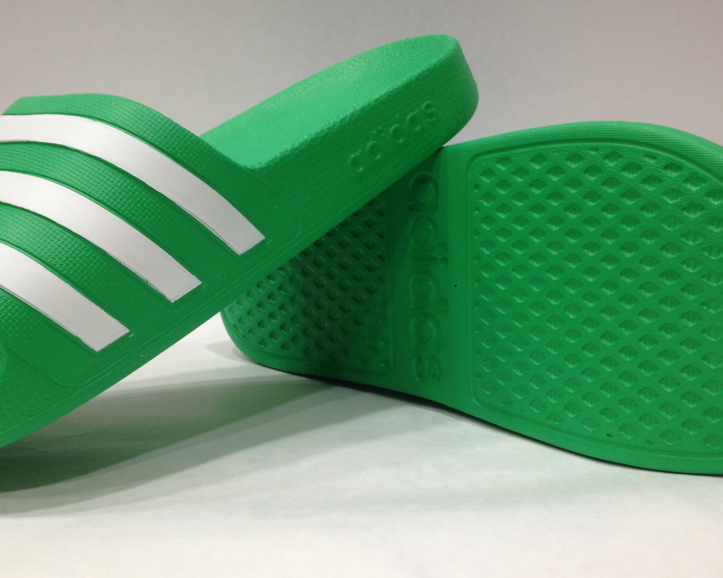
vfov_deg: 28.6
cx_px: 345
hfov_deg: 35.4
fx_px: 1134
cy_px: 299
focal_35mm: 53
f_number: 2.4
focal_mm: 4.12
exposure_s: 1/20
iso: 50
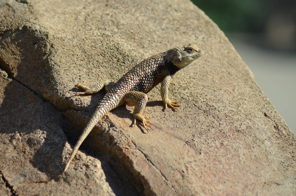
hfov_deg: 7.4
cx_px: 148
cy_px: 98
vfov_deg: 4.9
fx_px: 2277
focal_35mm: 278
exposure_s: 1/2000
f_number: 5.6
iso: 400
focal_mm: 185
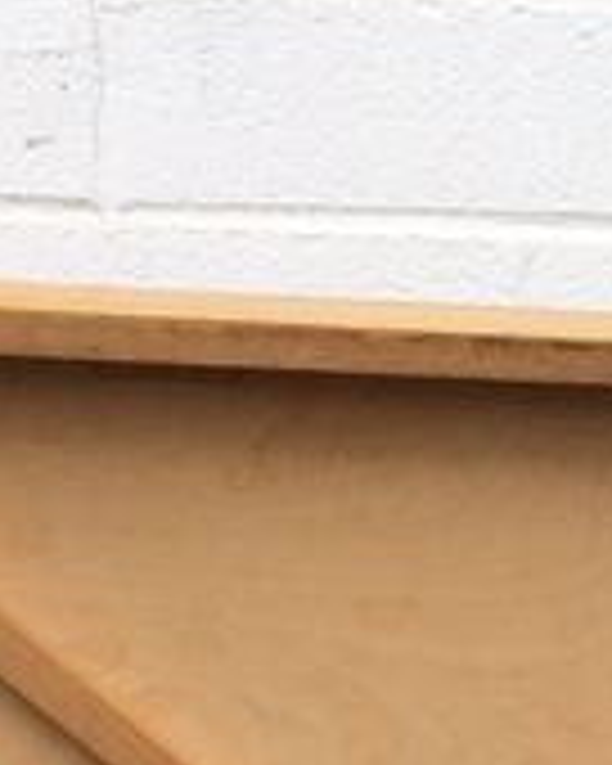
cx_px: 648
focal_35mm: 155
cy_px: 1501
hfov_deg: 9.9
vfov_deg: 11.3
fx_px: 3509
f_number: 2.2
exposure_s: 1/1208
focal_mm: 4.12
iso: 32
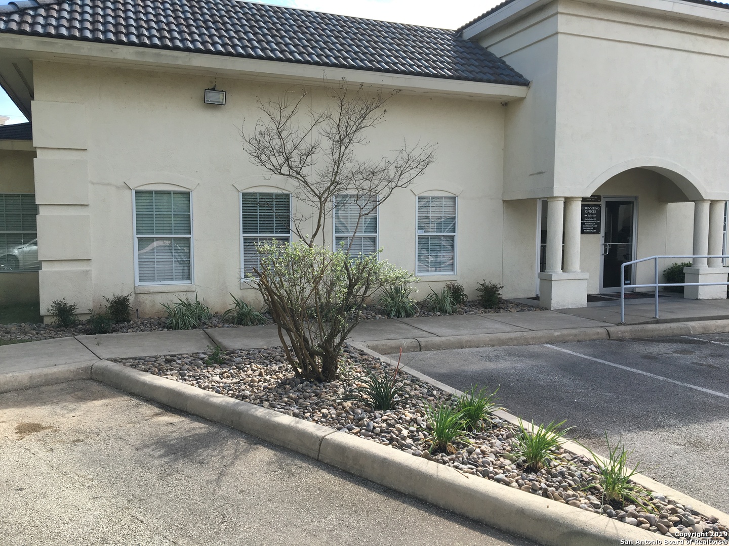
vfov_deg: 48.2
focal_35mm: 29
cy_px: 273
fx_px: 611
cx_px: 364
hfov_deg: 61.7
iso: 25
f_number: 2.2
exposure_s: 1/827
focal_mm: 4.15
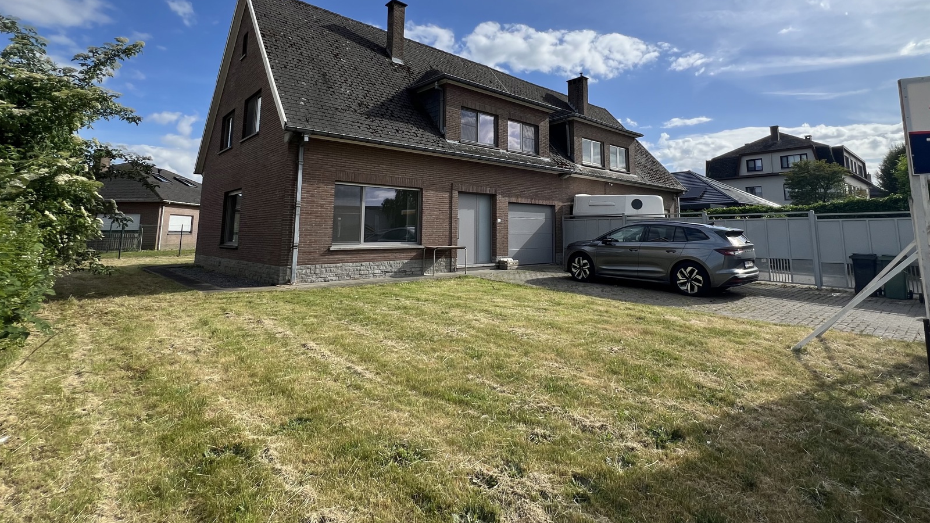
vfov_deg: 62.3
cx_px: 503
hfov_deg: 95.7
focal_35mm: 17
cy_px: 172
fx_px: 419
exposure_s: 1/1449
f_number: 1.8
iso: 32
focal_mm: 1.57
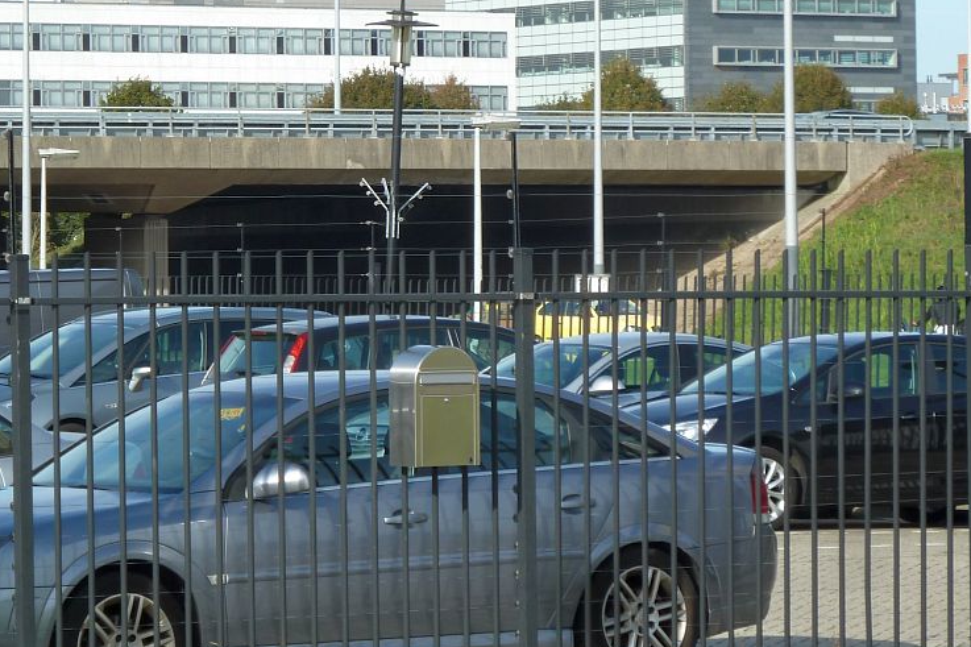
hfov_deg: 9.7
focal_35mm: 212
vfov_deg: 6.5
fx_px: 5716
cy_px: 237
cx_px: 377
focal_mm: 24.1
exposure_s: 1/320
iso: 80
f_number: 4.5
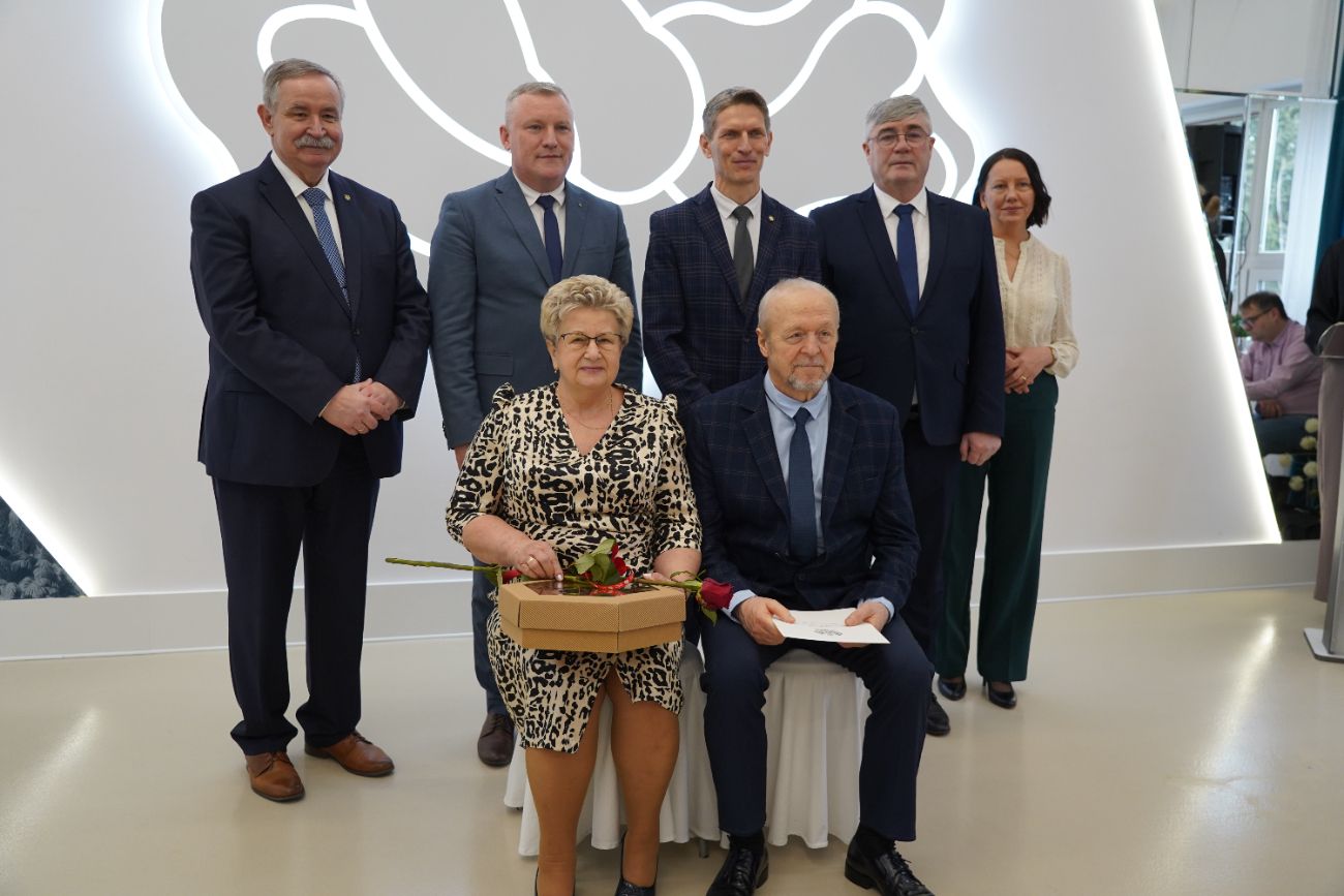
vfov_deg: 41.1
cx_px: 672
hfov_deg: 58.7
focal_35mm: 32
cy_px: 448
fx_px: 1195
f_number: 4
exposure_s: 1/125
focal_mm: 32
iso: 1250
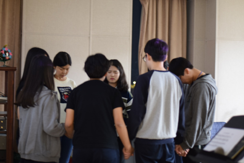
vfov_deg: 18.2
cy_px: 82
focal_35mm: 75
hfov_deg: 27.0
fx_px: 508
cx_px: 122
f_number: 1.8
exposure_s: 1/5
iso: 500
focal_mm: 50
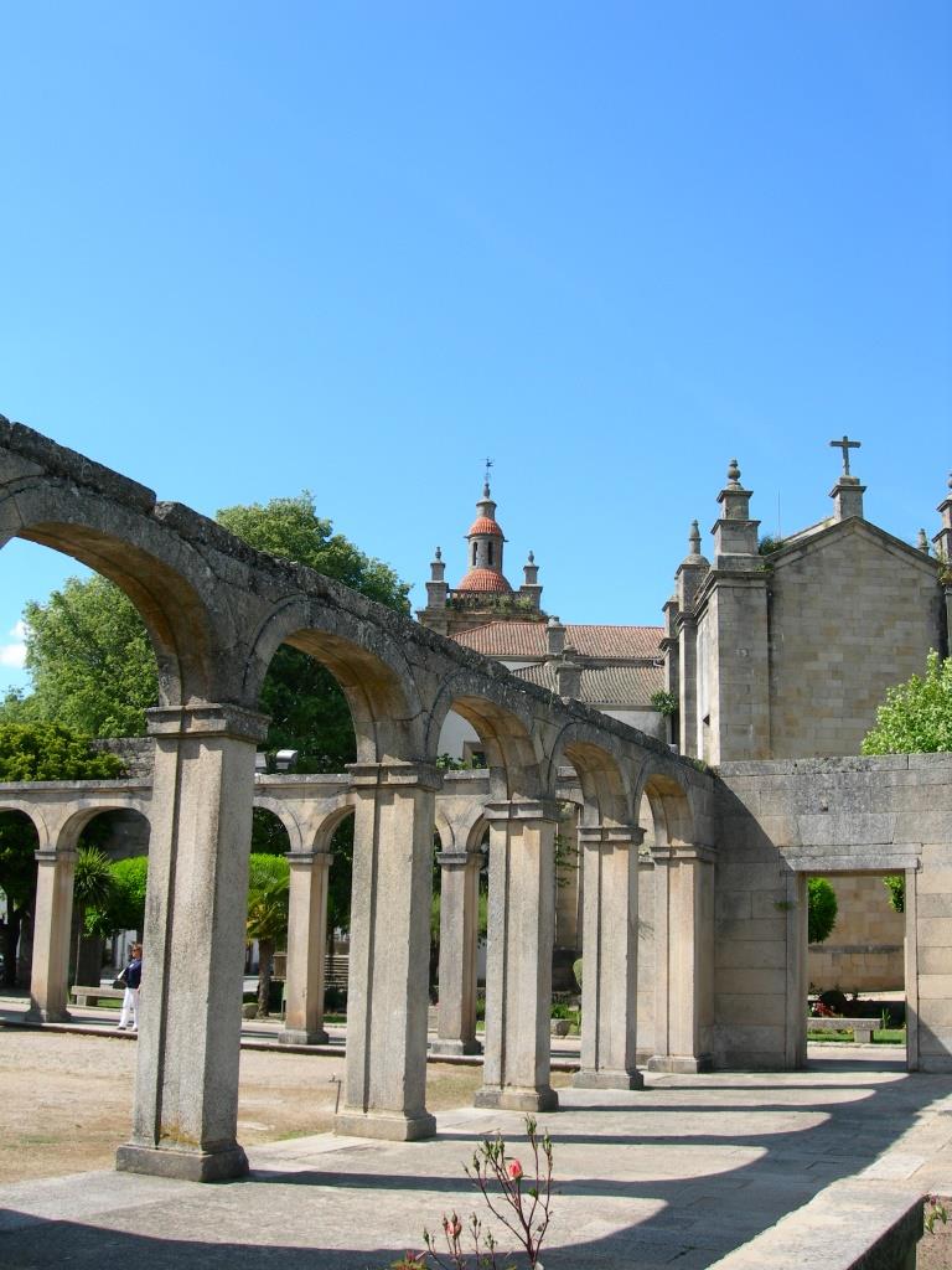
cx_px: 476
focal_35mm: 38
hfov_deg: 37.7
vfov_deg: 49.0
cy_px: 635
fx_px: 1393
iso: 50
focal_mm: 7.8
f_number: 4.8
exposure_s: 1/352
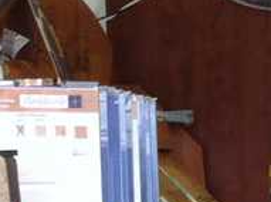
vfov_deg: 5.9
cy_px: 410
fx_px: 1920
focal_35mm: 246
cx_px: 506
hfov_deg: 7.8
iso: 100
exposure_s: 1/40
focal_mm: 3.85
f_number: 2.8
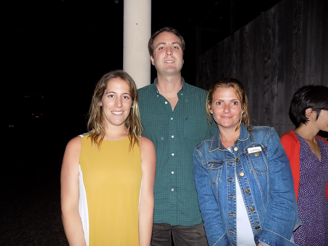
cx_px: 164
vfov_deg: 58.9
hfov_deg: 73.9
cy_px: 123
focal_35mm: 23
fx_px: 218
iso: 200
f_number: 3.1
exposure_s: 1/30
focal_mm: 4
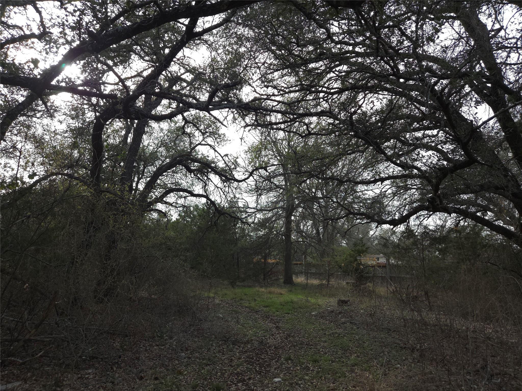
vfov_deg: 58.9
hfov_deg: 73.9
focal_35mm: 23
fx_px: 347
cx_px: 261
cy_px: 196
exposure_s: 1/505
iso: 50
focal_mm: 5.4
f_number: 1.8
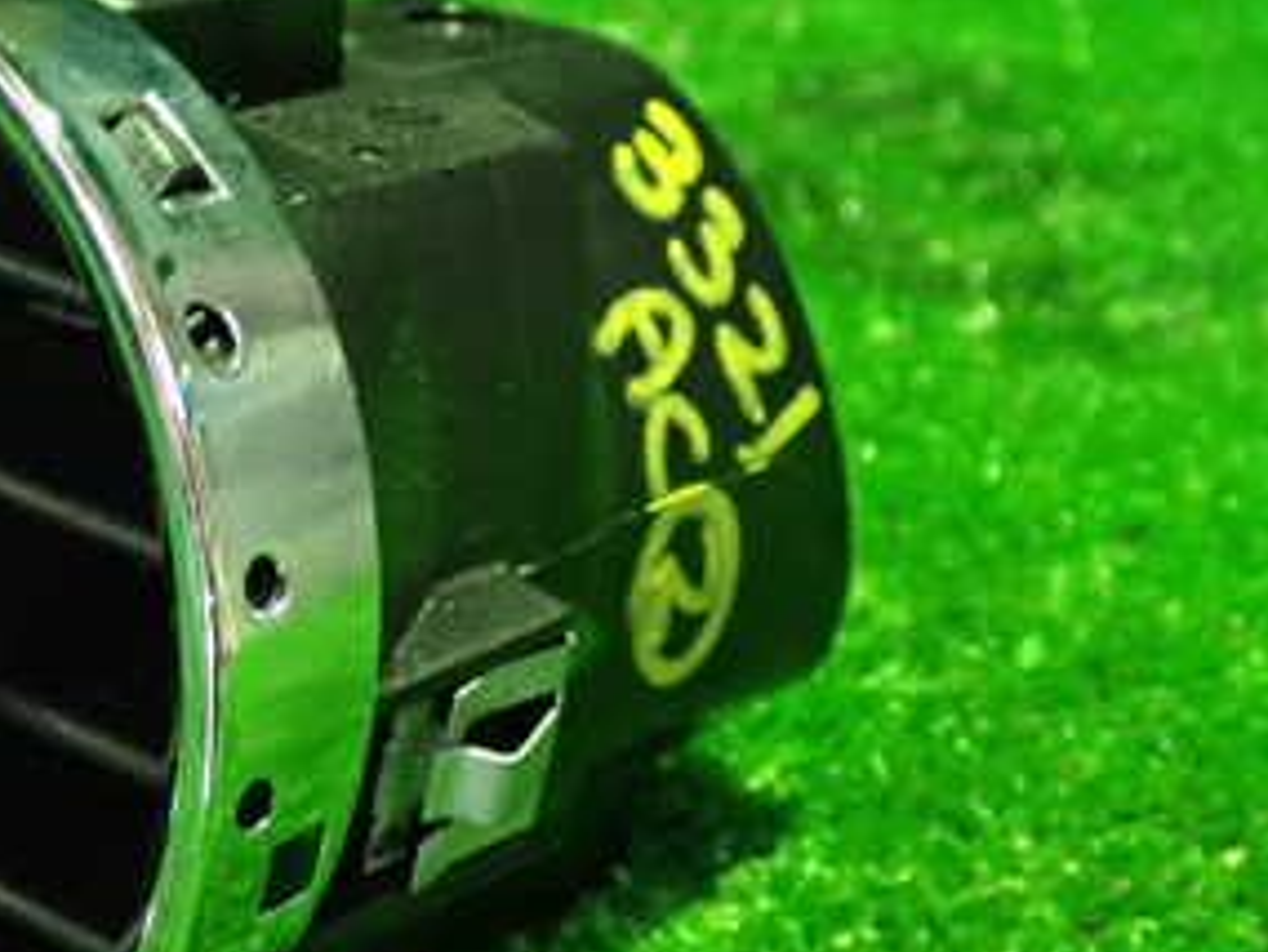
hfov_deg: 23.9
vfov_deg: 18.4
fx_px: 2932
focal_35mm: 80
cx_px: 187
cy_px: 529
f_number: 2.7
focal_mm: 6.83
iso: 800
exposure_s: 1/13
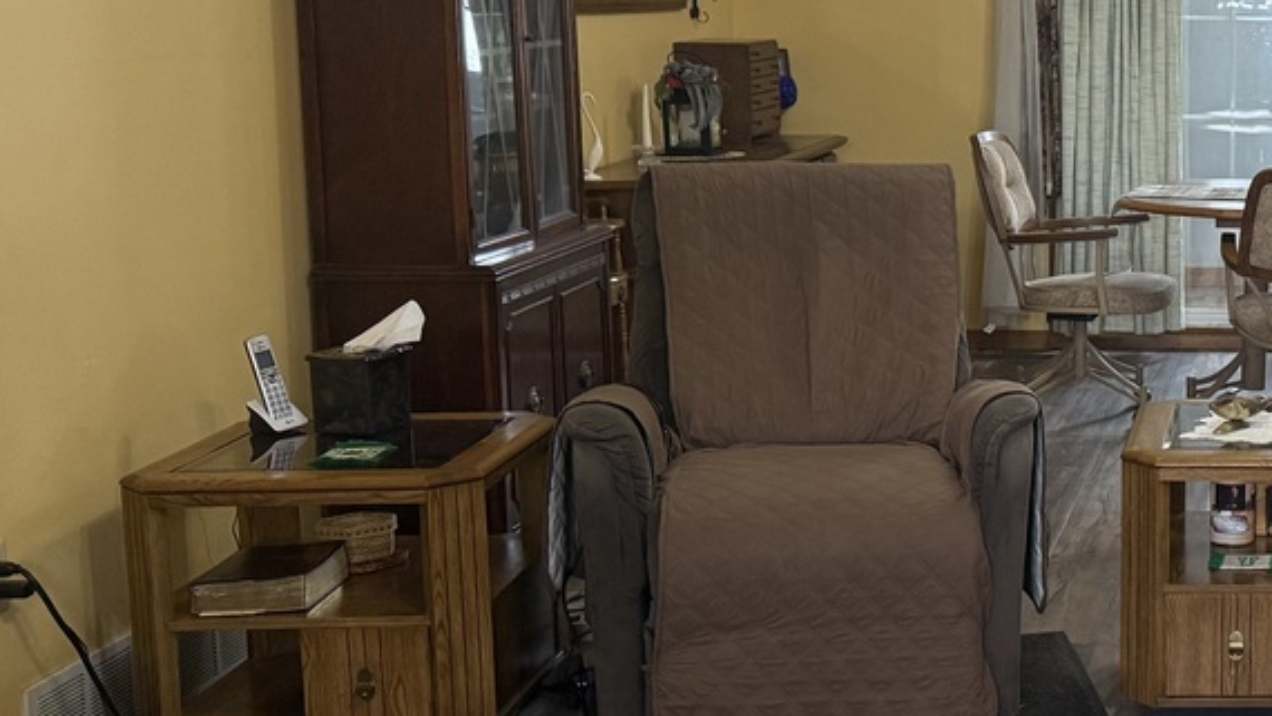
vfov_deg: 18.3
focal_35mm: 66
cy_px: 281
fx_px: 2227
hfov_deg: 28.7
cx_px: 1417
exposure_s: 1/120
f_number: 1.78
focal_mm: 6.76
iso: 320
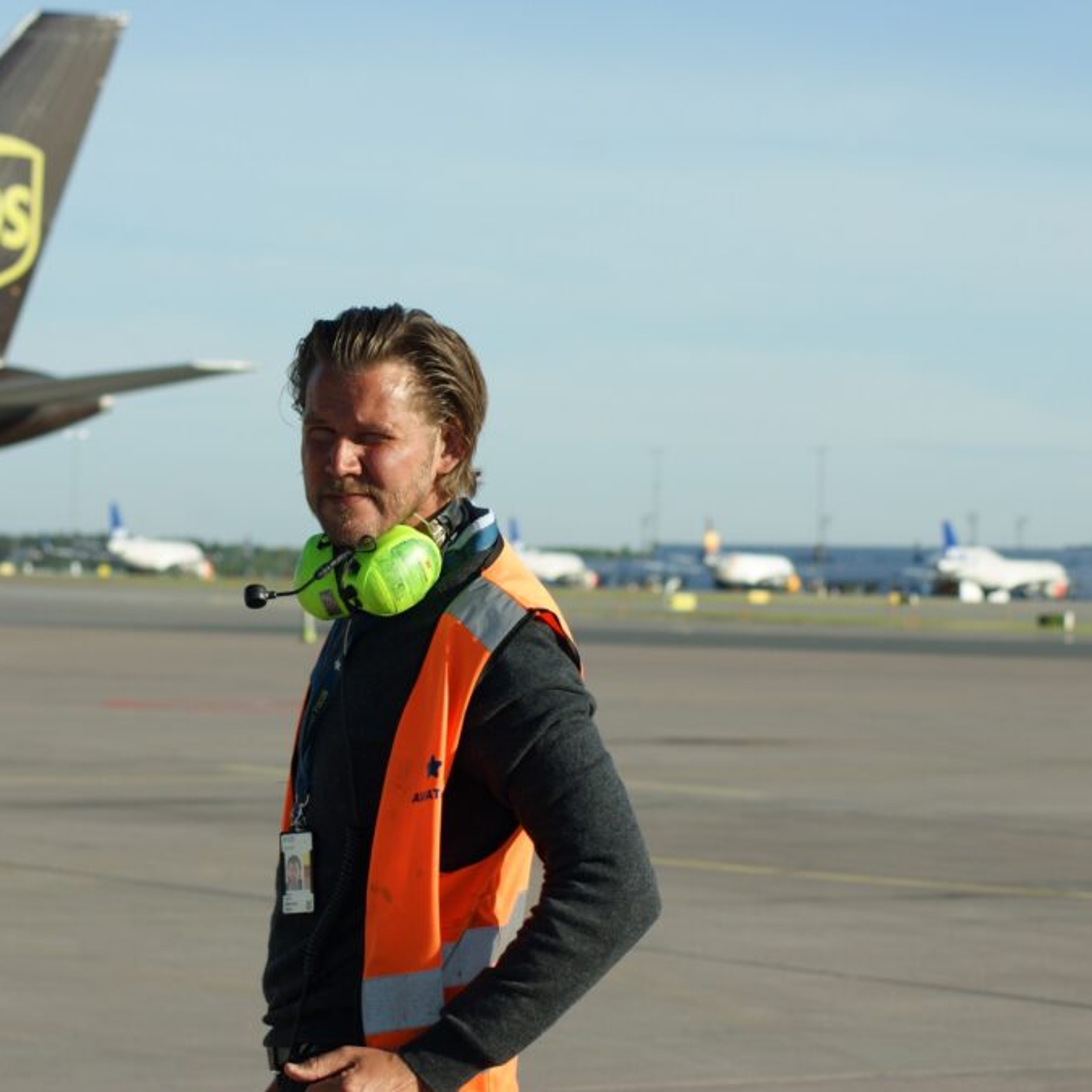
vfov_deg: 12.9
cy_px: 548
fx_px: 4818
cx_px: 457
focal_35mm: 135
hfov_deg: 12.9
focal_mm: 70
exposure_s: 1/320
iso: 100
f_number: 6.3
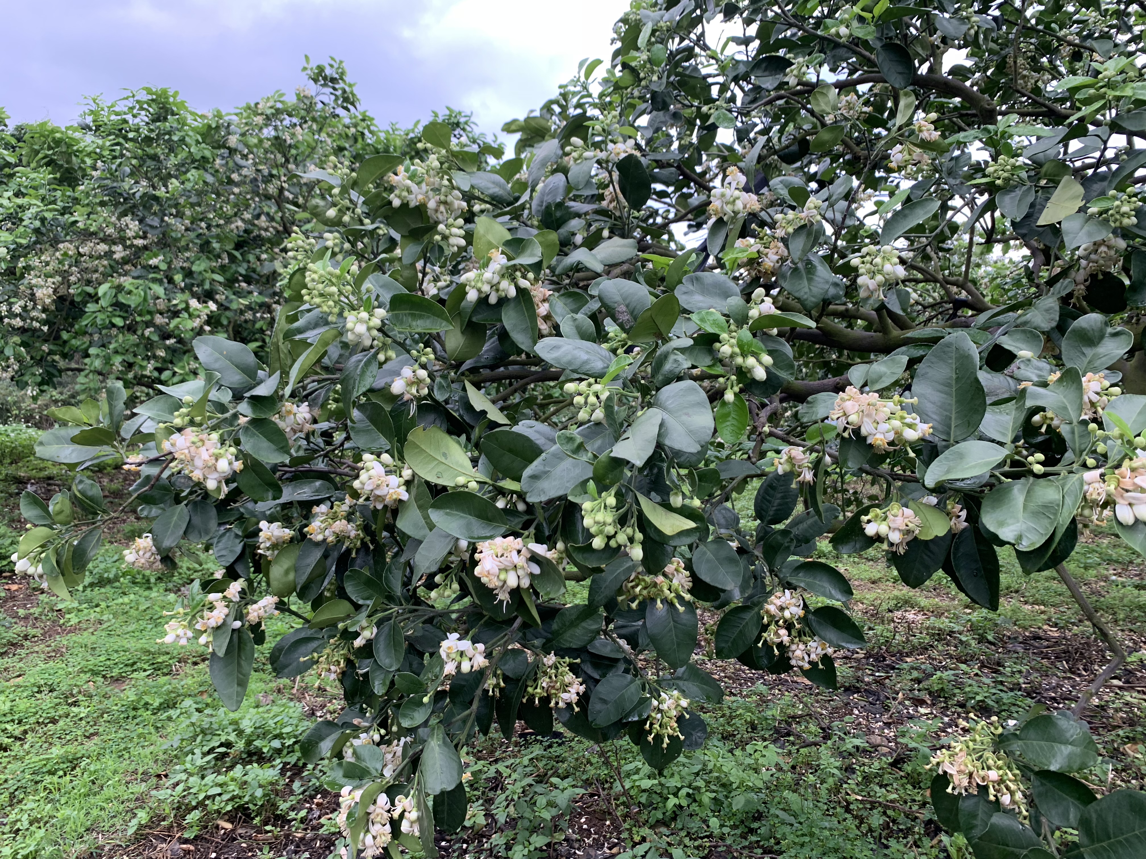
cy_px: 430
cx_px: 573
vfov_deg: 53.1
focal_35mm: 26
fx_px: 861
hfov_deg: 67.3
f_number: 1.8
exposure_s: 1/121
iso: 40
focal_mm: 4.25
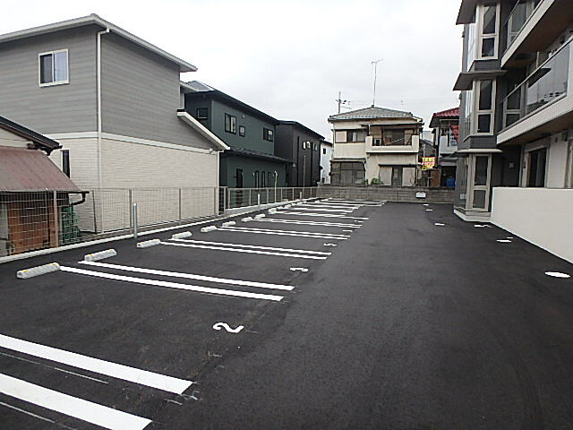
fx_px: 348
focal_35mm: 21
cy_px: 215
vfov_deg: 63.4
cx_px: 286
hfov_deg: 79.0
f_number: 3.5
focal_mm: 3.7
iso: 200
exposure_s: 1/50
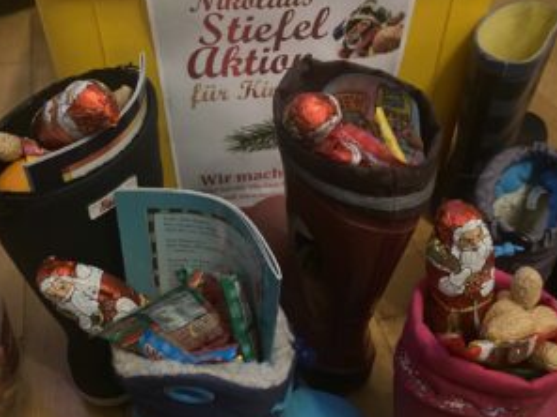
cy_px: 238
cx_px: 297
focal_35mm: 35
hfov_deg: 52.6
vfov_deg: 40.6
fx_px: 563
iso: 800
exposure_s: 1/25
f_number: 1.8
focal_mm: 4.25
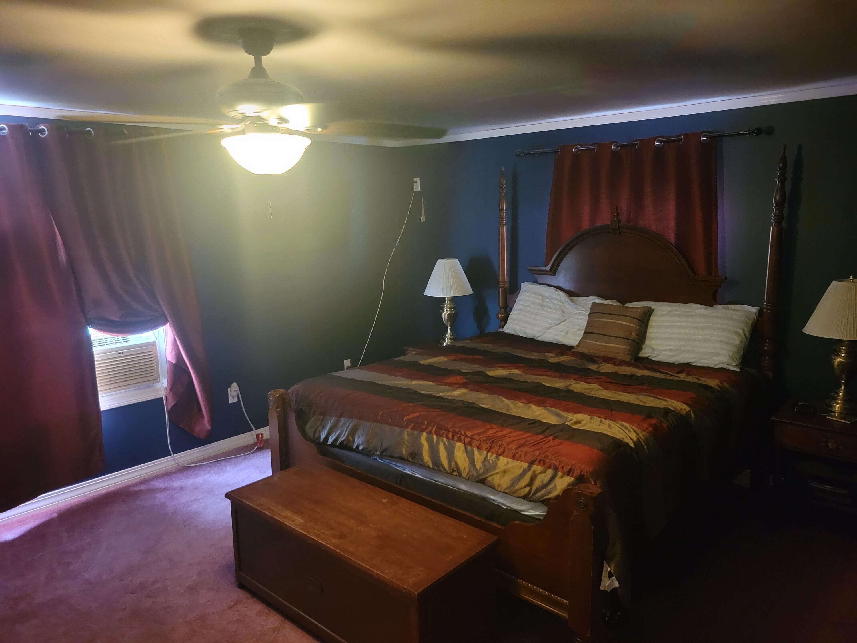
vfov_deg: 53.1
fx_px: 644
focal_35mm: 26
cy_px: 322
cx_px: 428
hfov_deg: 67.3
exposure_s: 1/24
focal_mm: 5.4
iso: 800
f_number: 1.8
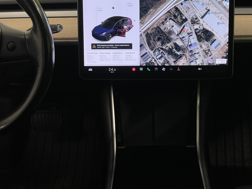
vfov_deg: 22.9
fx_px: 466
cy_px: 84
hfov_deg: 30.2
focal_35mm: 64
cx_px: 150
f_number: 2
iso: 50
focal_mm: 6
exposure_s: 1/100
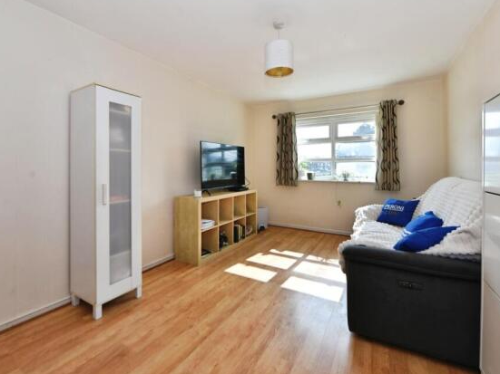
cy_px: 186
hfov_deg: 94.3
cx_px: 229
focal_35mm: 16
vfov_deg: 78.1
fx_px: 231
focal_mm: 14
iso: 100
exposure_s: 1/60
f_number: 6.3
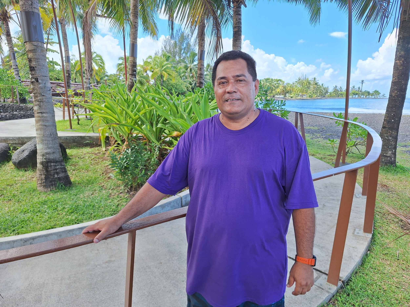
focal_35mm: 23
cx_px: 205
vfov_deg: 58.9
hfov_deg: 73.9
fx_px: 272
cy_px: 154
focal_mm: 5.54
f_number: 1.8
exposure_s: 1/406
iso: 40
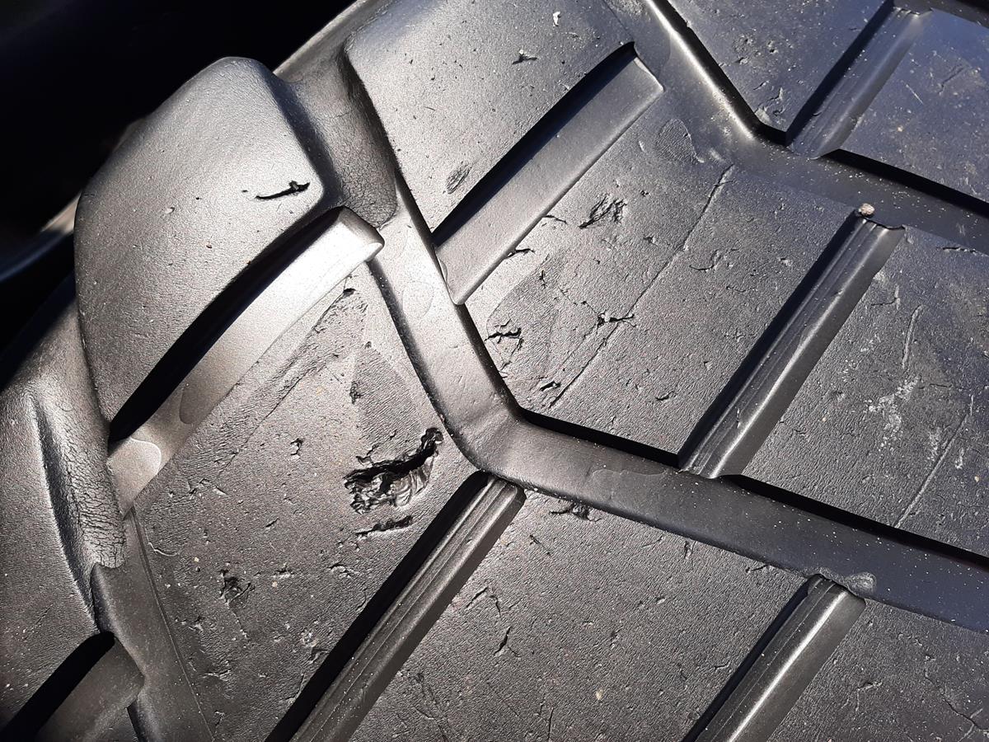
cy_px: 371
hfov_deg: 67.3
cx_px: 494
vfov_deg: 53.1
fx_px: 743
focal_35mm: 26
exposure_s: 1/1212
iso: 40
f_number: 1.7
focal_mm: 3.93
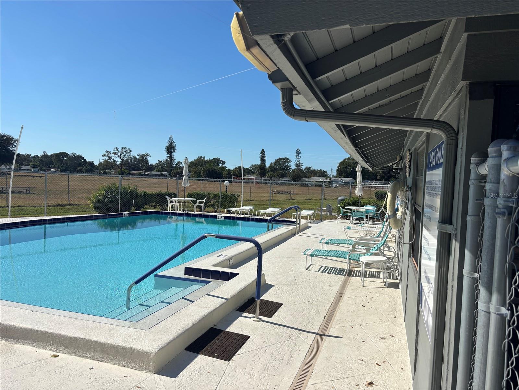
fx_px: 390
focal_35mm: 26
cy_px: 195
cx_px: 260
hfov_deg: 67.3
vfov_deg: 53.1
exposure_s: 1/7194
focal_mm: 5.96
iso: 50
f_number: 1.6
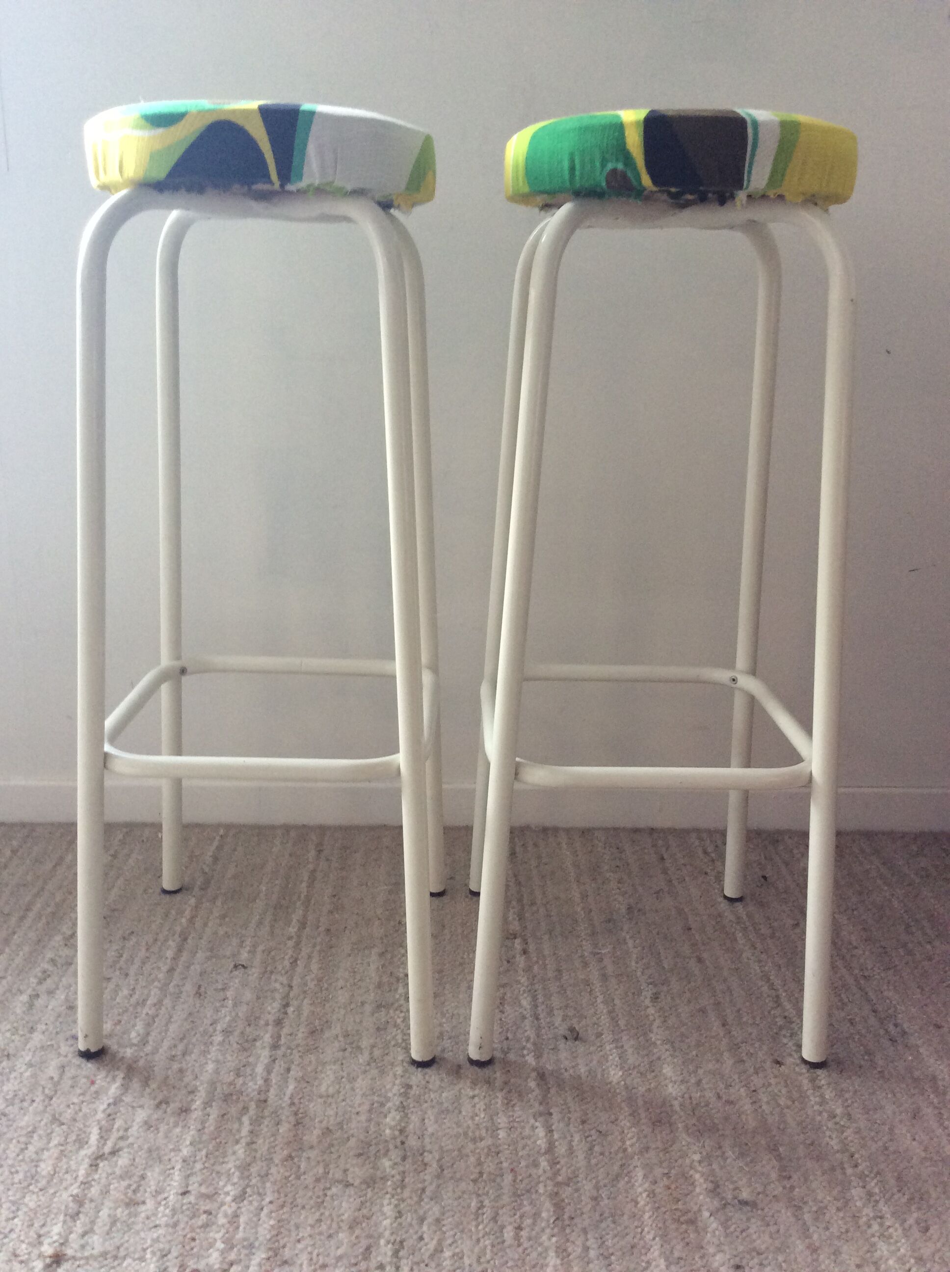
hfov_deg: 44.1
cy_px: 636
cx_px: 475
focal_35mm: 32
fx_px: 1174
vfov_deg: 56.9
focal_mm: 3.3
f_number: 2.4
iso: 64
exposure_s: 1/25
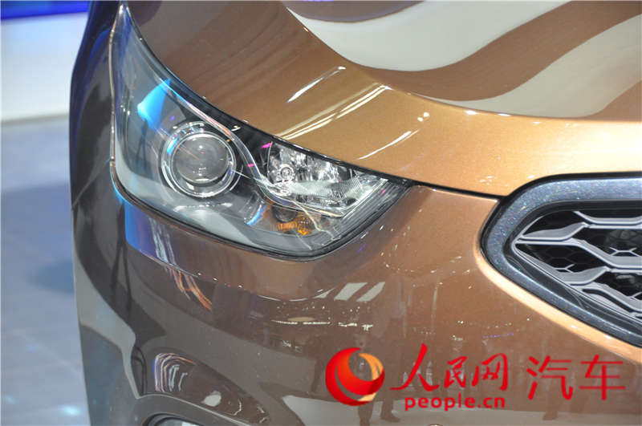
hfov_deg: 14.4
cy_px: 213
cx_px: 321
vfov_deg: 9.6
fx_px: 2538
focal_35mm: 142
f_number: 5.3
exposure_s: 1/200
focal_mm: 95
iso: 1600
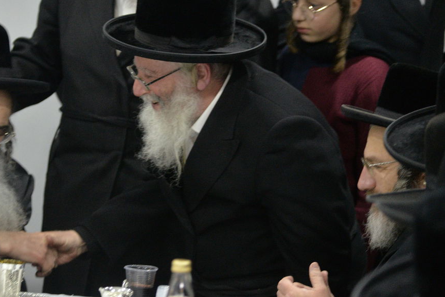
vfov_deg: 8.1
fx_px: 2102
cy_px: 112
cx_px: 99
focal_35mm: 170
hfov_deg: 12.0
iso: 2000
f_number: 4
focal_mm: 105
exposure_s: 1/100
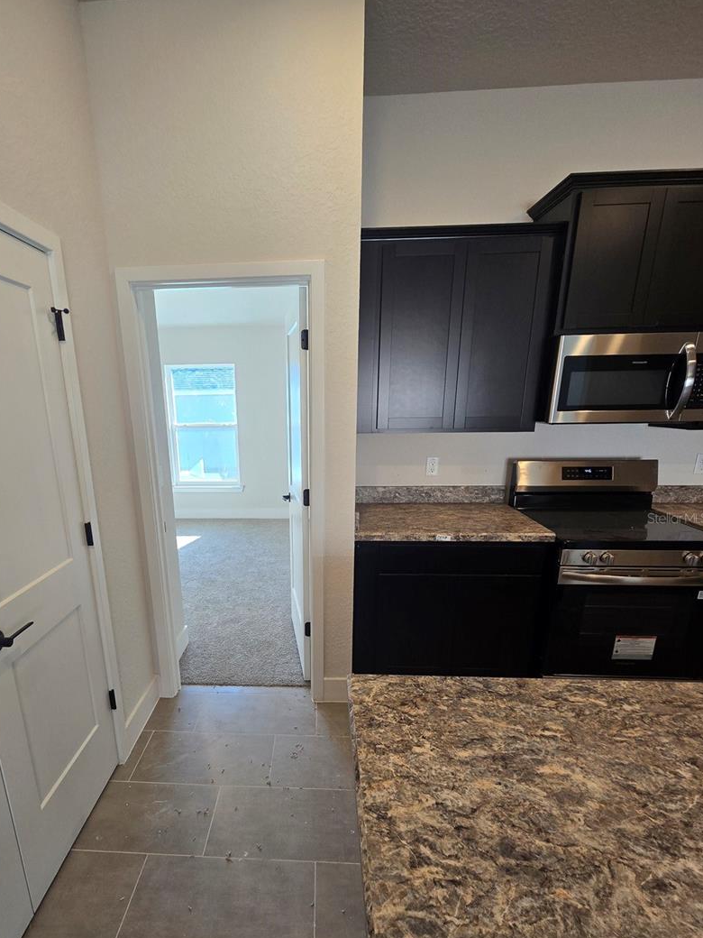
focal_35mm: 15
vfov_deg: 97.8
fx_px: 406
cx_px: 306
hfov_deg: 81.3
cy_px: 518
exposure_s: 1/60
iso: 80
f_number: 2.2
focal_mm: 2.2
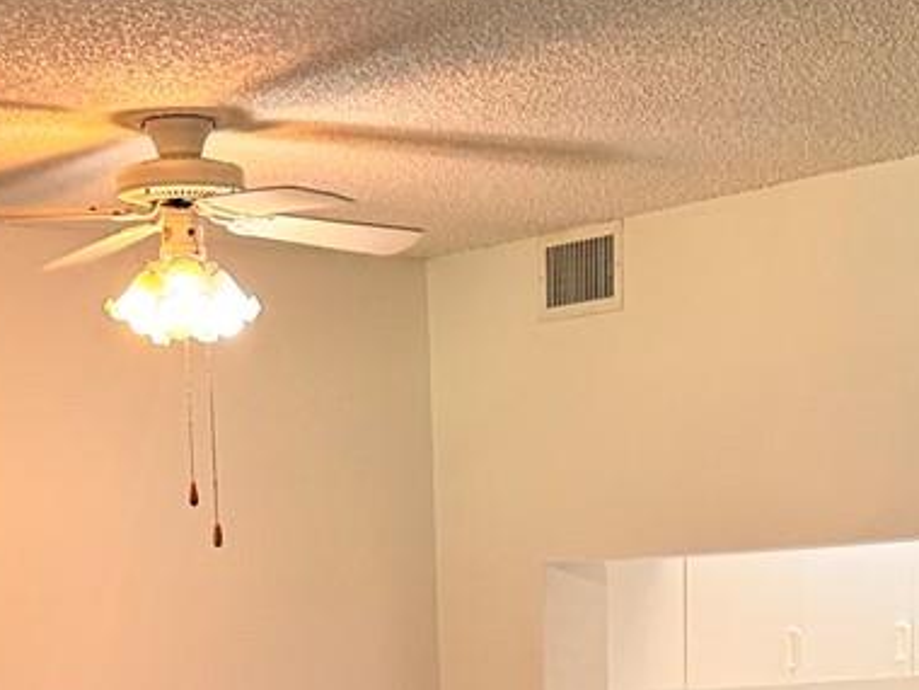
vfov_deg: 13.7
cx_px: 430
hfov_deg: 19.4
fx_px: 2681
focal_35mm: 101
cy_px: 1070
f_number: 1.78
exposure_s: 1/120
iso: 200
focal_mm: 6.76
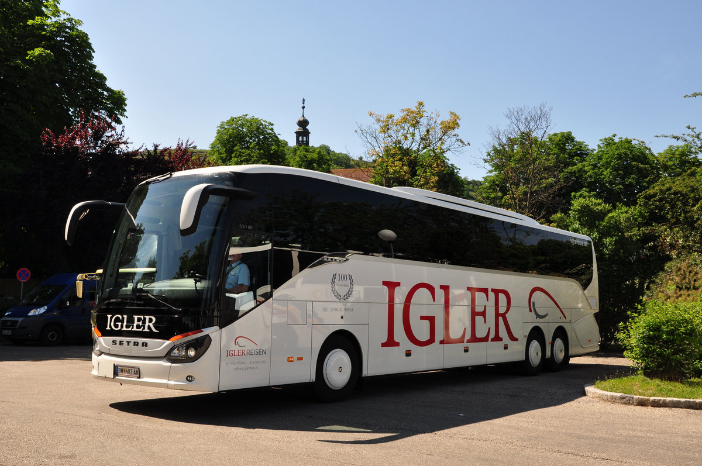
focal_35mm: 38
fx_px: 730
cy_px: 233
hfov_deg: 51.3
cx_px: 351
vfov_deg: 35.4
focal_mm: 25
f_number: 8
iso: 200
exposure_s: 1/250
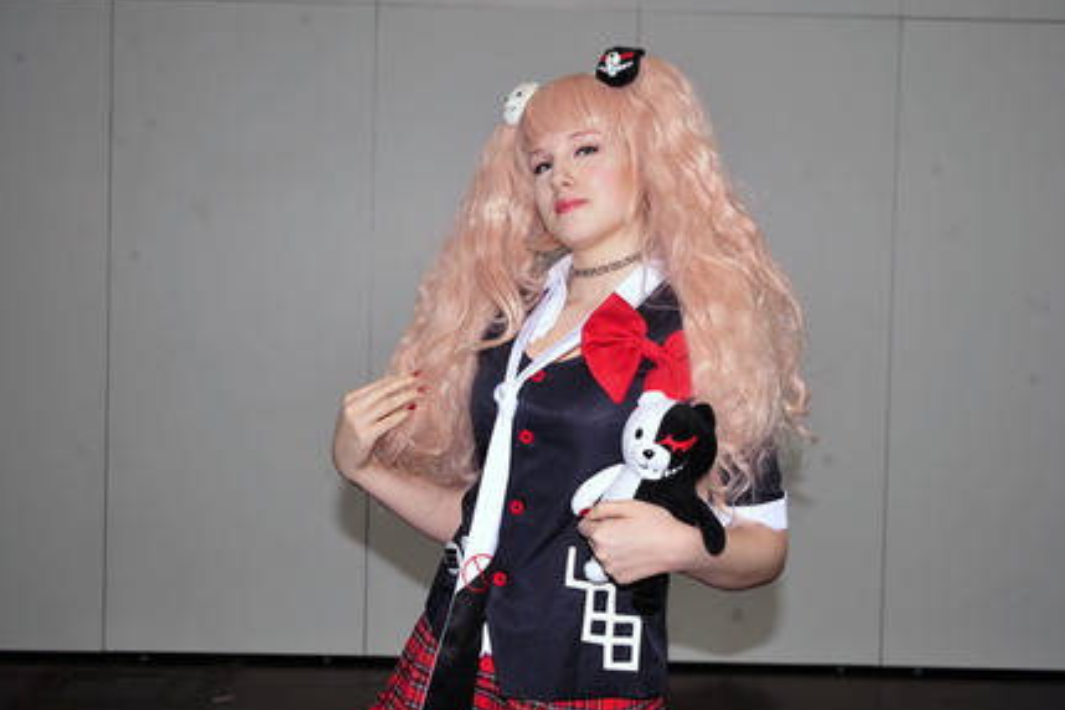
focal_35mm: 42
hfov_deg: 46.4
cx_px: 536
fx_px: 1242
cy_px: 365
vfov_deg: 31.9
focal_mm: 40
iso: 400
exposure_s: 1/50
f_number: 6.3
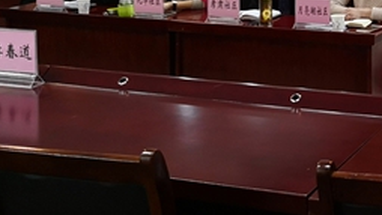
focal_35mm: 74
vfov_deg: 15.0
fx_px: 750
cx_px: 414
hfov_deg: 26.5
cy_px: -116
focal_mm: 3.95
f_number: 1.6
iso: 160
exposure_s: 1/33.3
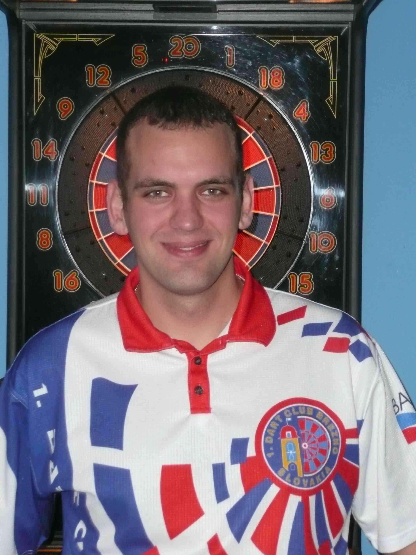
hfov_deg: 17.4
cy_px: 274
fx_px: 1362
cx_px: 209
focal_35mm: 85
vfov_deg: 23.0
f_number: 4.7
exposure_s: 1/30
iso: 500
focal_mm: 13.7
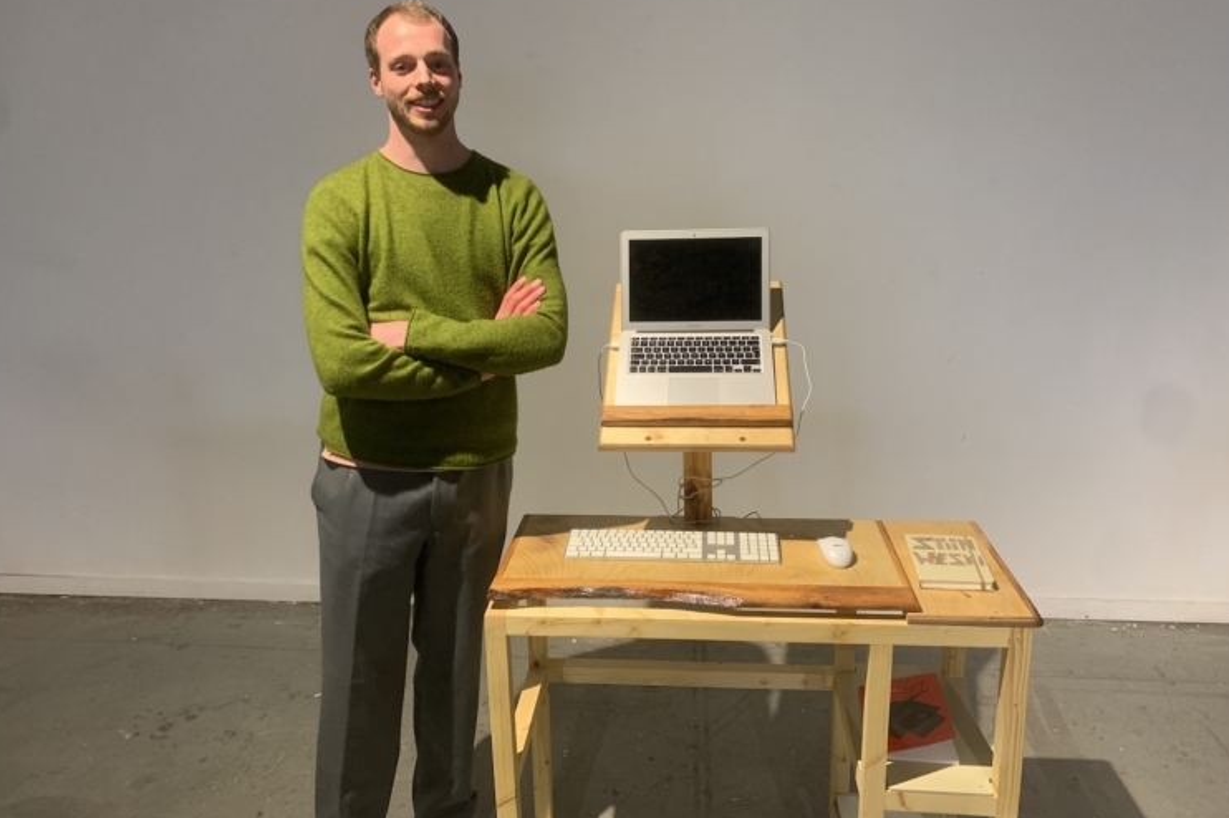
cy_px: 373
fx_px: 955
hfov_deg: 65.5
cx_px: 616
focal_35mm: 28
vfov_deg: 46.3
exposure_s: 1/60
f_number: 1.8
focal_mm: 4.25
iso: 250
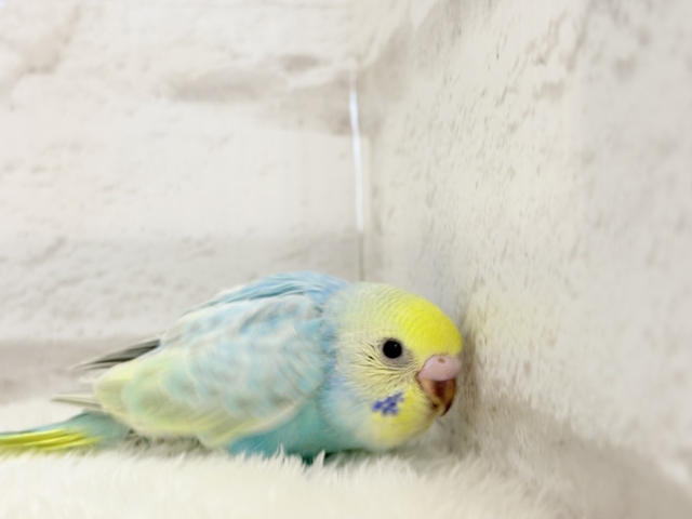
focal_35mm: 52
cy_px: 260
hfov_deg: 36.8
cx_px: 346
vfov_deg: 28.0
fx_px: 1040
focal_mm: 5.96
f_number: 1.6
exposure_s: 1/50
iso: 50
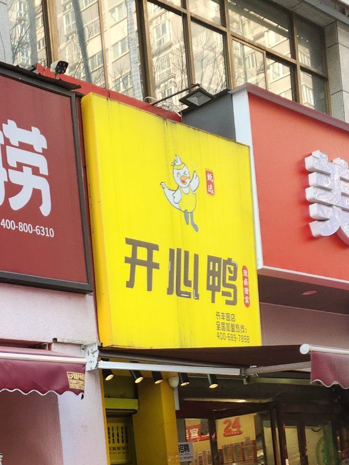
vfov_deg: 24.6
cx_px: -38
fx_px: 981
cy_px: 533
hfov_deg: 19.3
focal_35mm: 73
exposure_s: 1/182
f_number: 1.8
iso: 32
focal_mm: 5.4
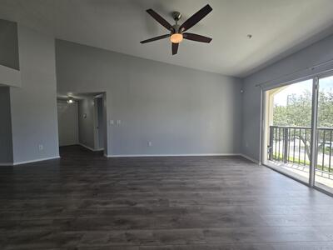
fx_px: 125
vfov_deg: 89.9
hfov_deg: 106.2
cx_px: 166
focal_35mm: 13
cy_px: 125
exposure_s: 1/184
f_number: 2.2
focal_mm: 2.2
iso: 50
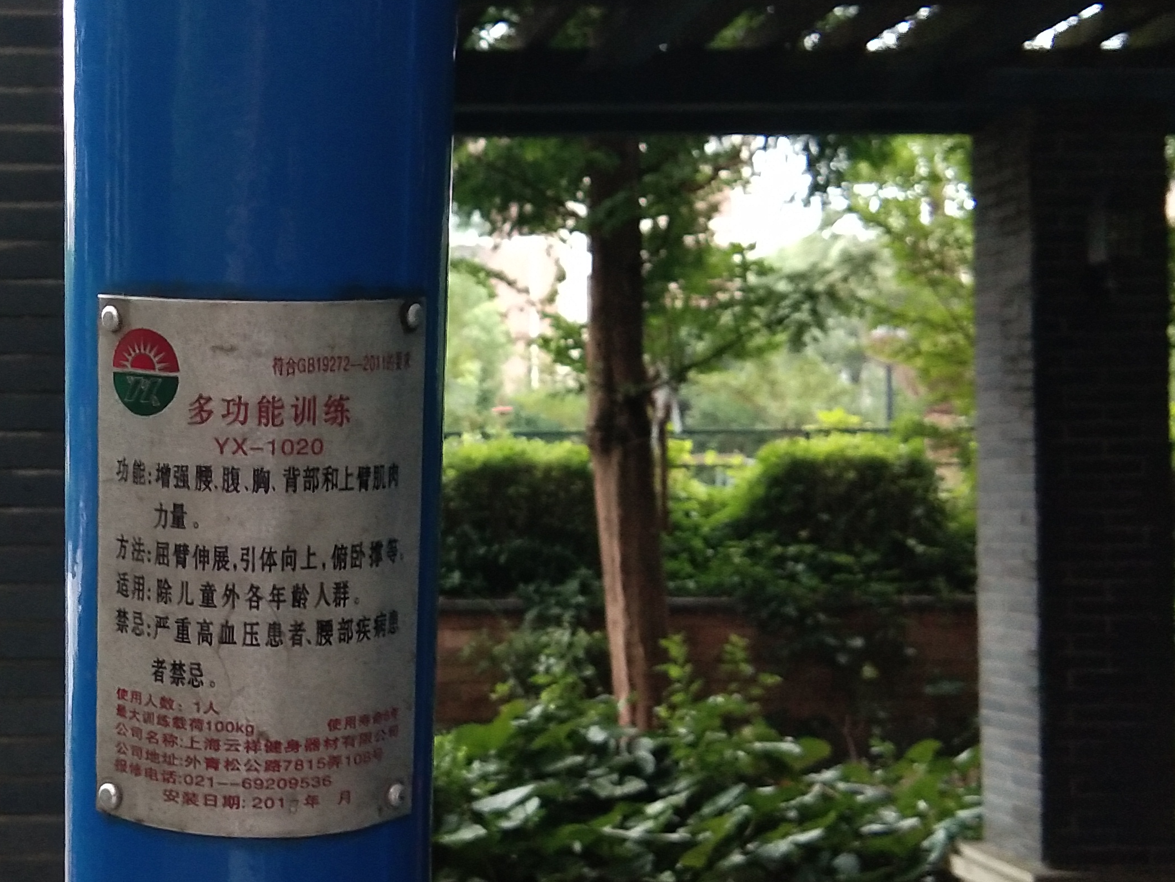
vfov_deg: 24.0
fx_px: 2071
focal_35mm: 61
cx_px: 208
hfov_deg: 30.8
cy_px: 501
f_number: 2.2
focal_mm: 3.69
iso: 400
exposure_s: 1/33.3
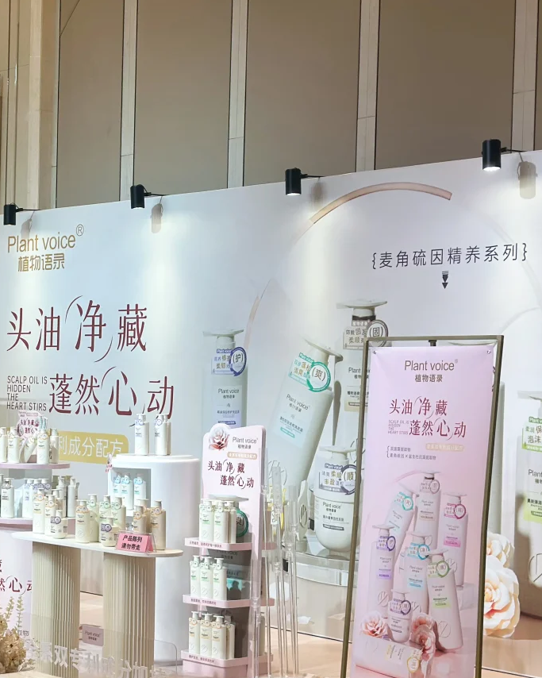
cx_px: 26
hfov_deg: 19.0
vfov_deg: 24.1
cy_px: 362
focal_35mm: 79
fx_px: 1584
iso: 64
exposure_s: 1/161
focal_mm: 6.86
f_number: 1.78
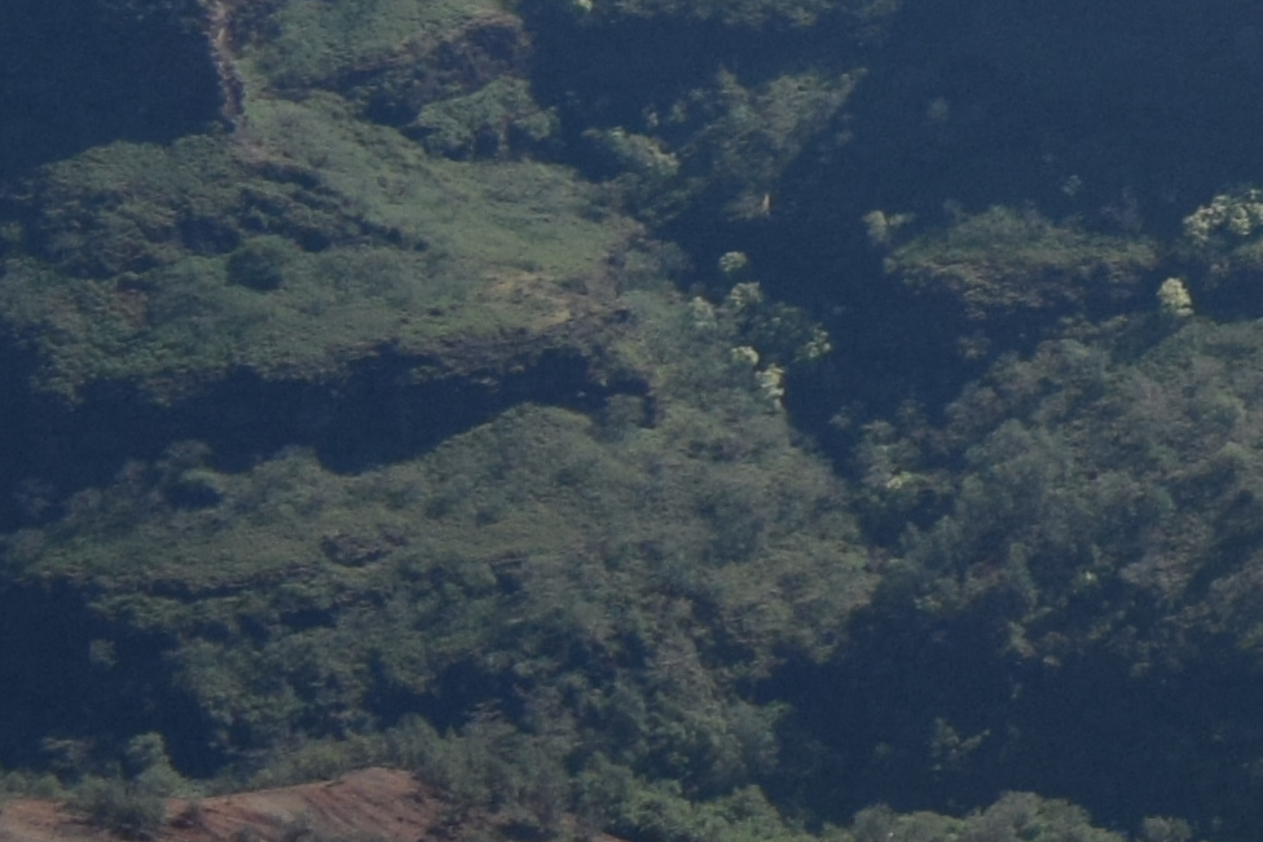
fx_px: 5824
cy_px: -603
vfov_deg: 8.0
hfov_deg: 9.8
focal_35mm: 166
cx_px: 3671
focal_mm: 18
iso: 400
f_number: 5
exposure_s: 1/1250
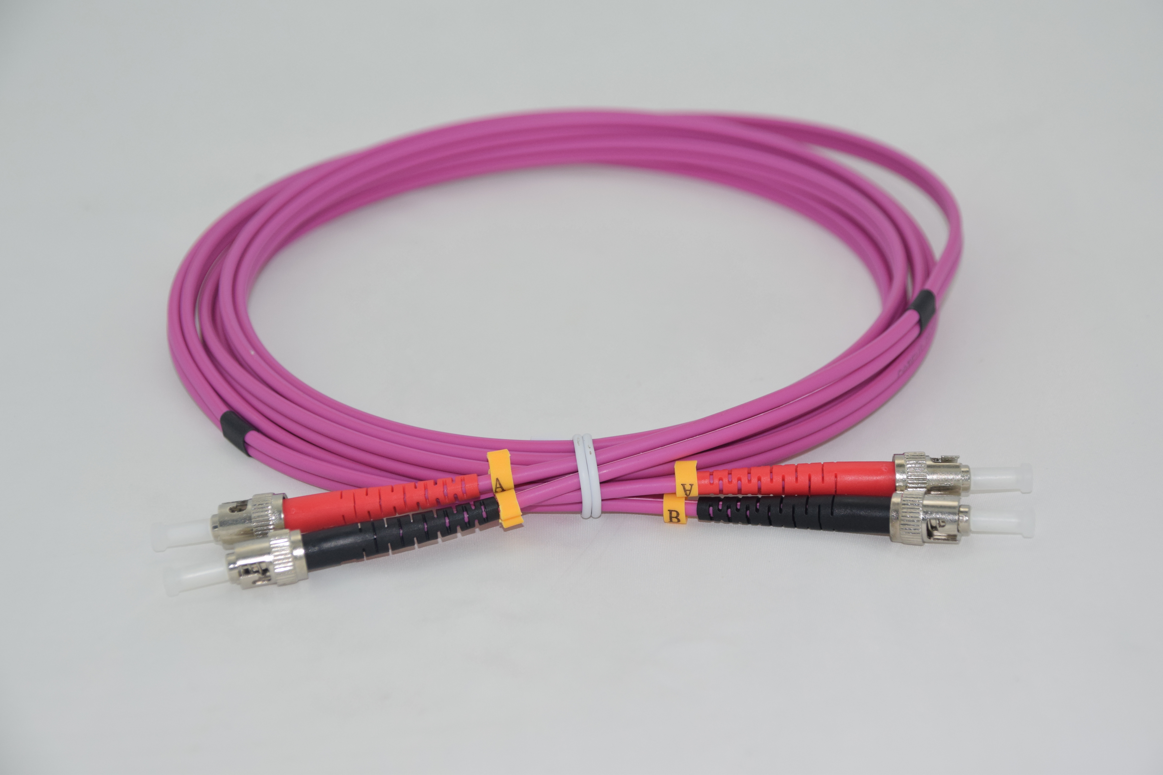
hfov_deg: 24.6
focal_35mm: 82
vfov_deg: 16.6
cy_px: 388
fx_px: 2665
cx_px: 582
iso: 640
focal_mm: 55
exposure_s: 1/125
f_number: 5.6
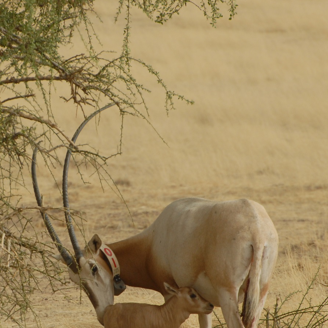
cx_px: 63
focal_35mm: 993
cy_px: 223
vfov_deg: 1.8
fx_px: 10645
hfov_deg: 1.8
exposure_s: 1/350
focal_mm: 300
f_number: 10
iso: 250
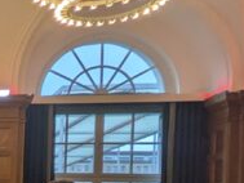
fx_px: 536
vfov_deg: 18.4
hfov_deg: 18.3
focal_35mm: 76
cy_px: 220
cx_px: -227
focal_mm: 1.83
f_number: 2.2
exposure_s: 1/100
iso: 52
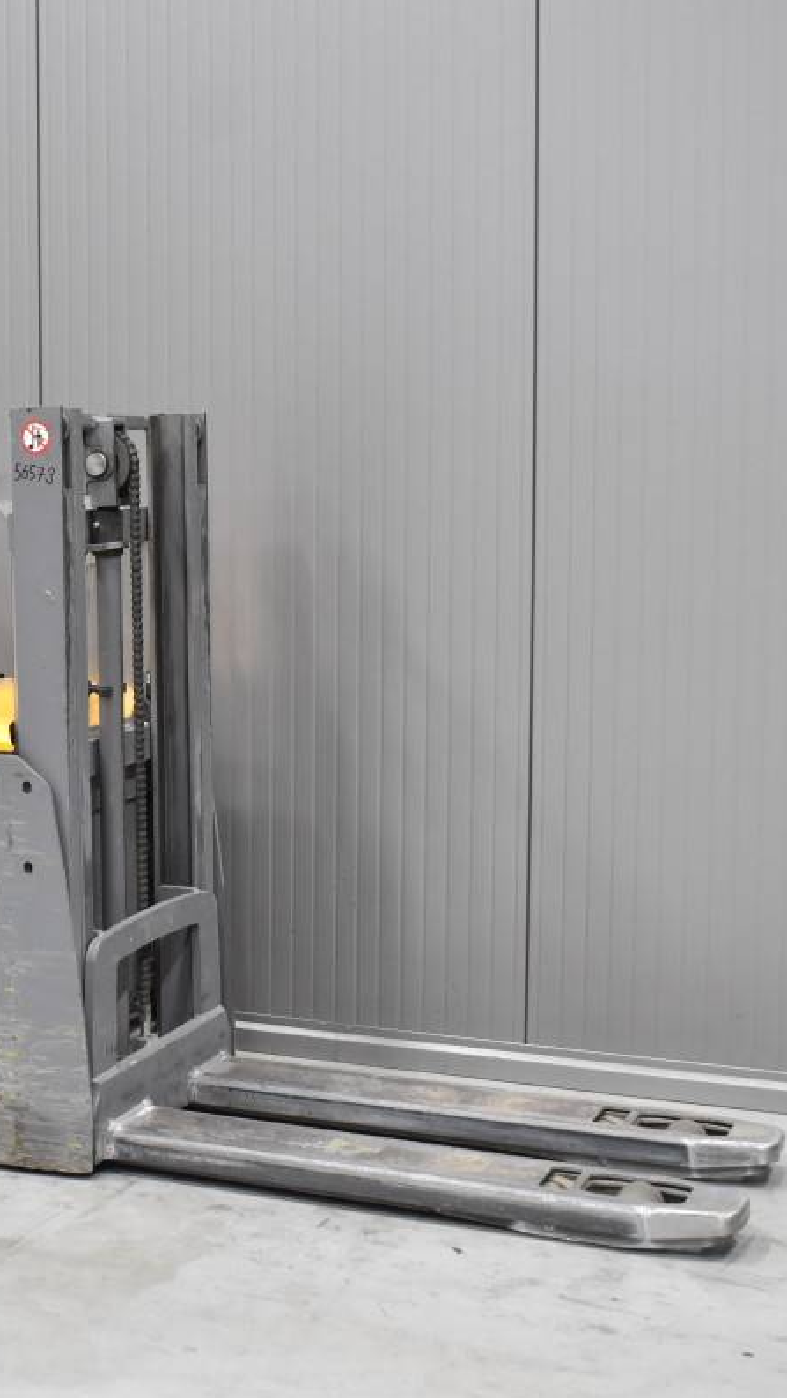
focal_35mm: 57
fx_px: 2113
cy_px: 697
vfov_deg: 36.6
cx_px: 46
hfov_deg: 20.6
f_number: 4.5
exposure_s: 1/40
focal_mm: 24
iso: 1600
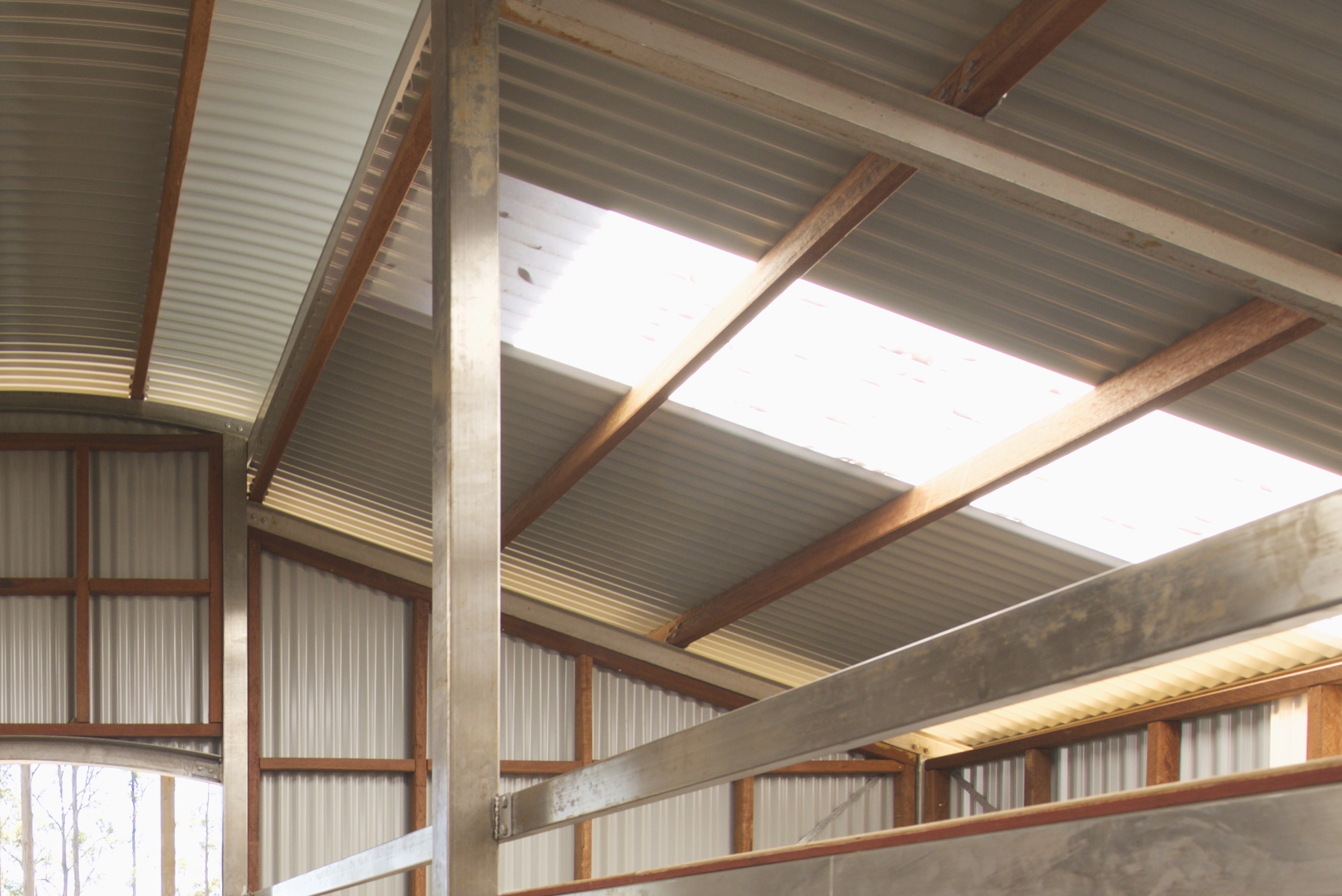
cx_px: 99
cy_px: 1011
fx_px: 1268
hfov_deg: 48.9
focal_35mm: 34
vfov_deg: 33.4
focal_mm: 14
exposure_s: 1/40
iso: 250
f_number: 9
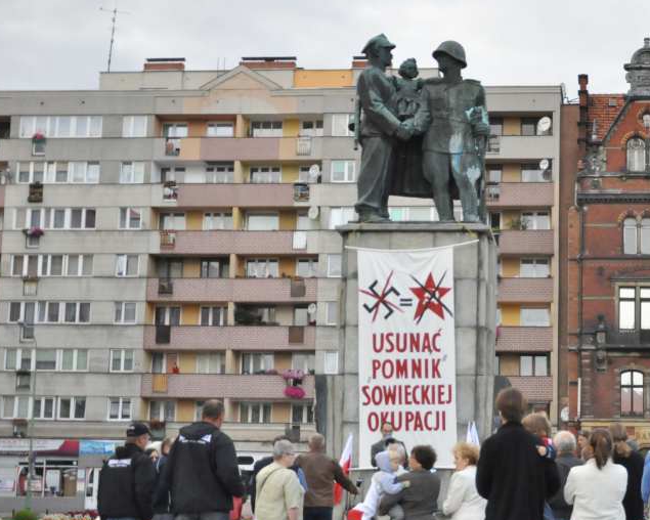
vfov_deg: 22.4
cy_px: 323
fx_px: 1308
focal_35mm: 68
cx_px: 512
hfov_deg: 27.4
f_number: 4.2
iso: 2000
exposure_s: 1/2500
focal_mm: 30
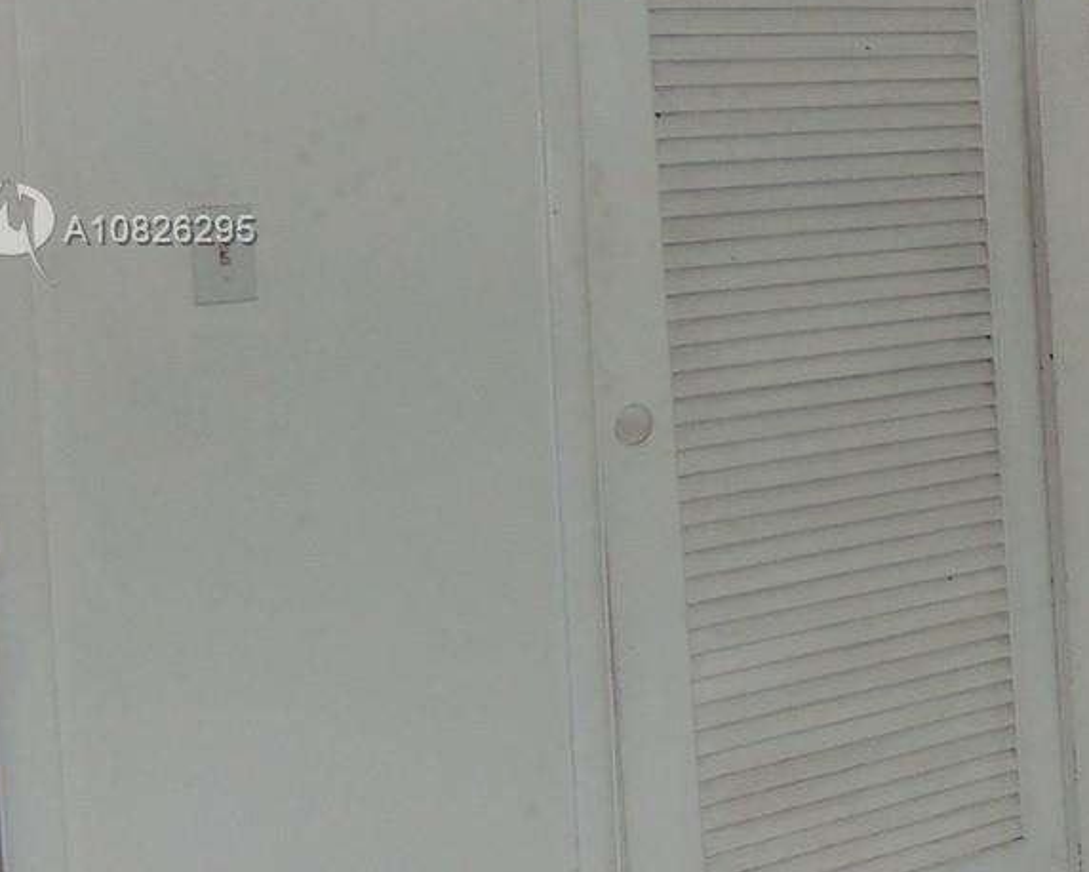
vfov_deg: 21.4
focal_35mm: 71
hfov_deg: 23.2
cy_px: 232
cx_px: 1477
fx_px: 2289
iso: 100
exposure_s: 1/40
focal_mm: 4.7
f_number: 3.2
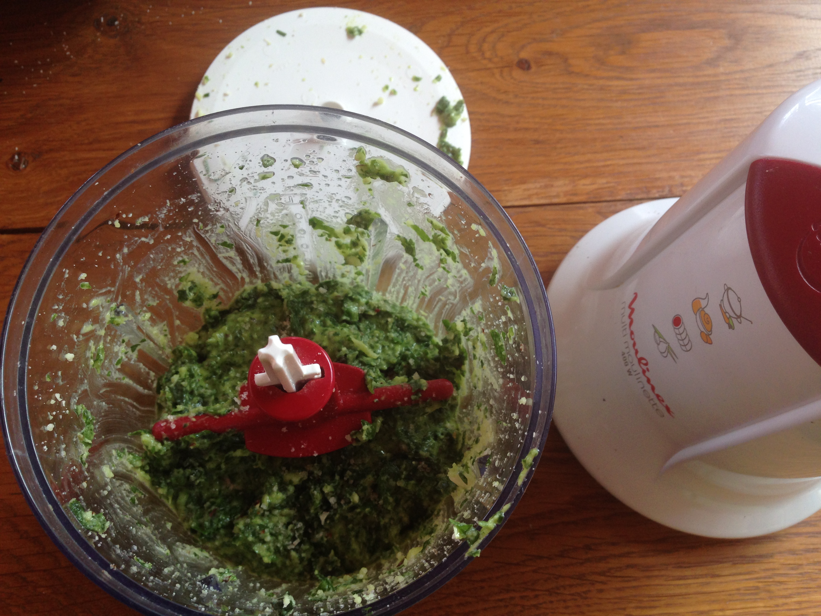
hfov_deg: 55.4
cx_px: 410
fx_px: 783
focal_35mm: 33
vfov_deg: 42.9
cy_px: 308
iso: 64
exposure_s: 1/60
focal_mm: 4.12
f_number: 2.4
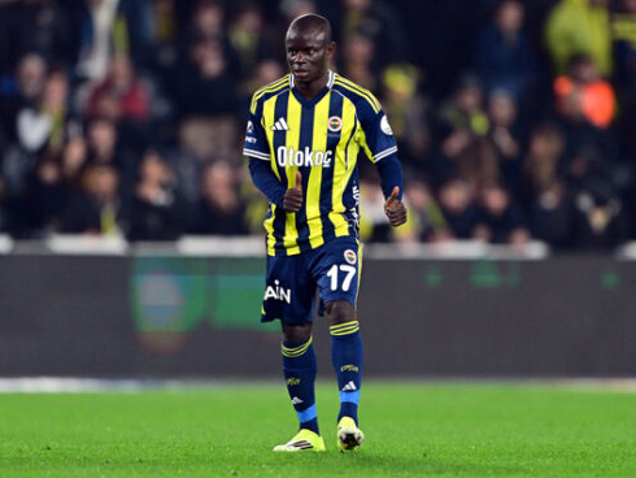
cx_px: 316
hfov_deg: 3.0
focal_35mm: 653
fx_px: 12003
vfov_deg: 2.3
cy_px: 239
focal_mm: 400
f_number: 2.8
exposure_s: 1/2500
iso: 2500
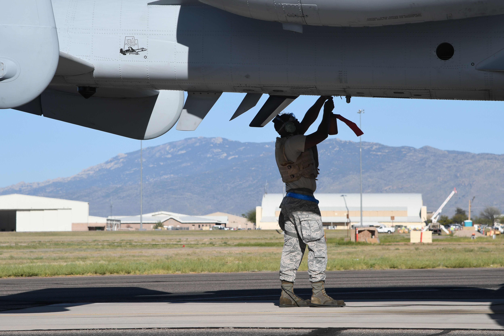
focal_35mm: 142
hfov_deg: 14.4
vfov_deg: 9.6
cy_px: 168
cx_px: 252
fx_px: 1995
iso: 200
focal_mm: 95
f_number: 7.1
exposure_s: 1/800
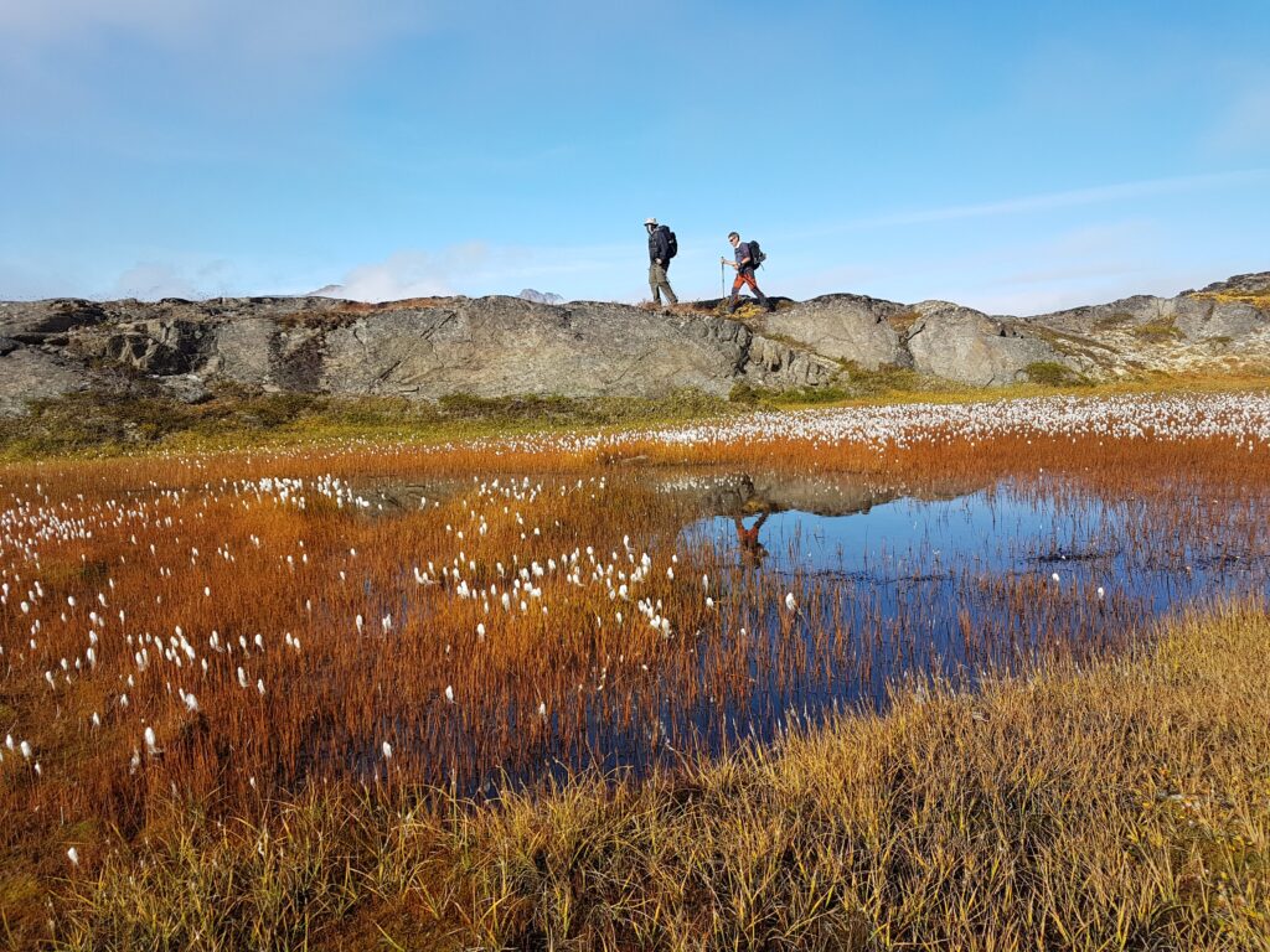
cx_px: 635
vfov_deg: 53.1
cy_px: 476
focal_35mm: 26
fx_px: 954
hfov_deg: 67.3
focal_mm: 4.2
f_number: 1.7
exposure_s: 1/1876
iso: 40
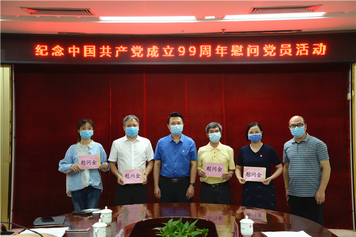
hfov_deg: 39.6
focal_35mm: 50
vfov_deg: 27.0
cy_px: 118
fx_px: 495
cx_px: 178
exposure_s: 1/50
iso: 800
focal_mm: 50
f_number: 4.2
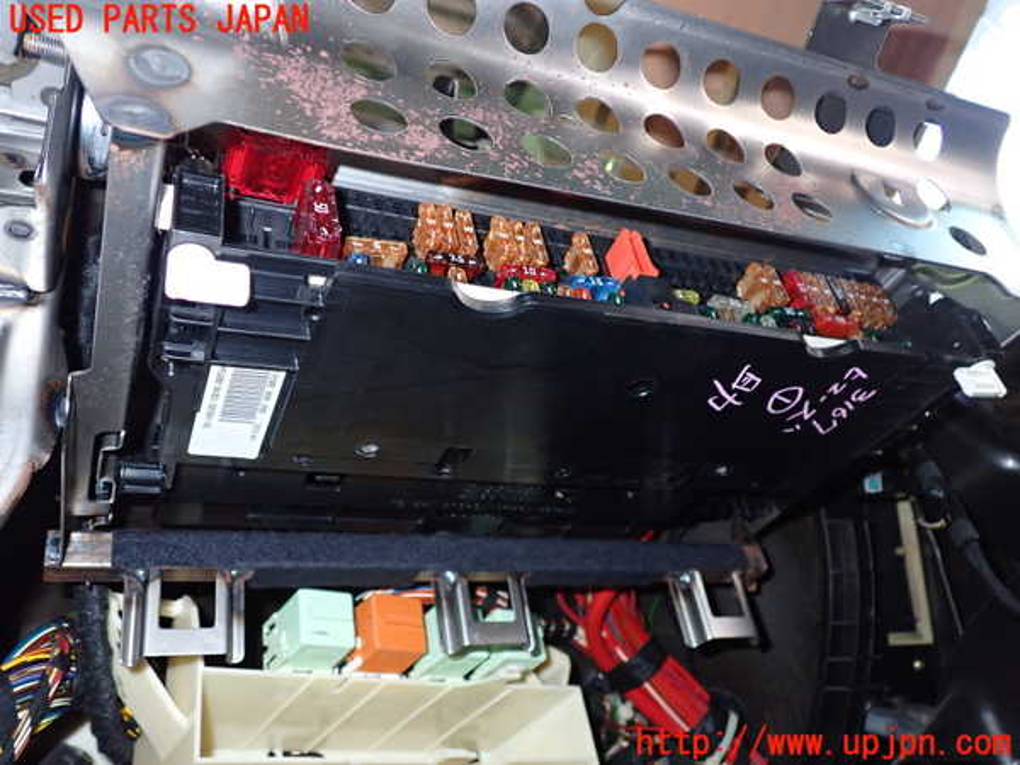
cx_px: 510
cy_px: 382
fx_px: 884
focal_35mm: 30
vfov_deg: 46.8
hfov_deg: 60.0
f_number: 6.3
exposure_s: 1/30
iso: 500
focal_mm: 5.4
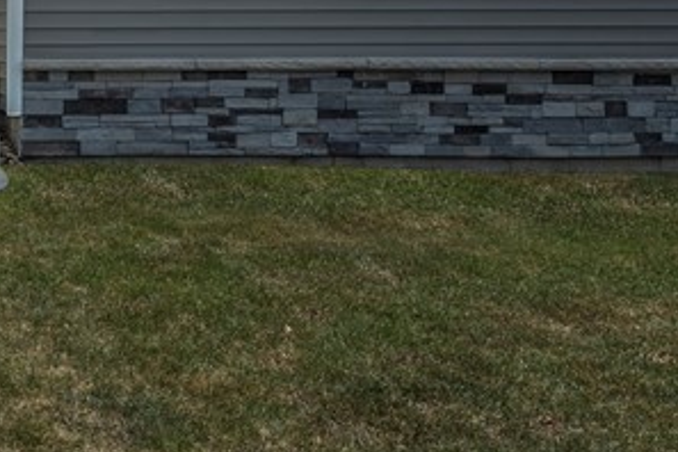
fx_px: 1582
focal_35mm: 84
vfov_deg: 16.0
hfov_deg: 21.6
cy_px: 5
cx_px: -233
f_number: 9
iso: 800
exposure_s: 1/160
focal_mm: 23
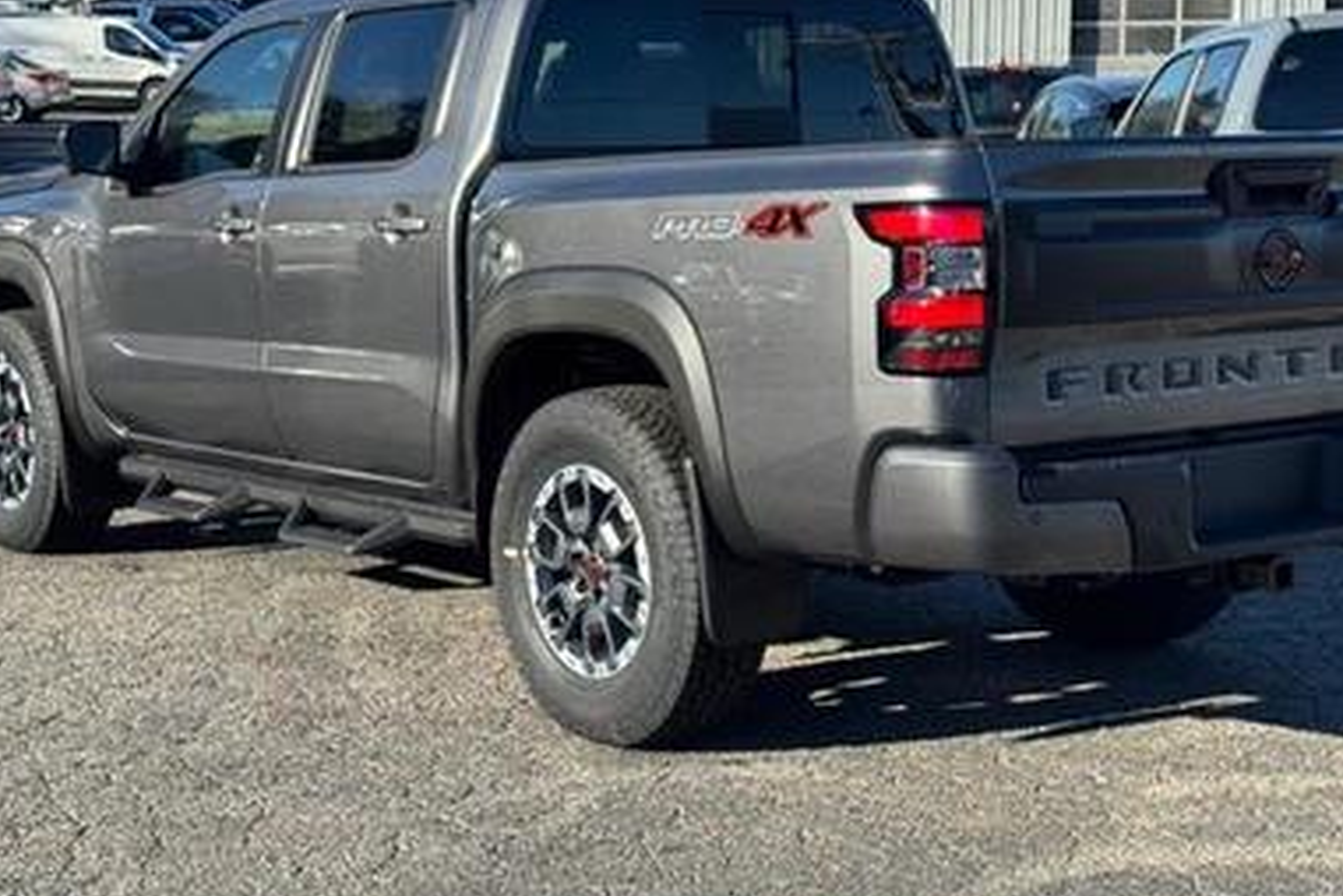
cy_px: 317
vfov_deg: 20.6
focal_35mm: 66
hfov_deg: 30.5
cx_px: 687
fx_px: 2462
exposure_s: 1/2331
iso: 64
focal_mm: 6.76
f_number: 1.78
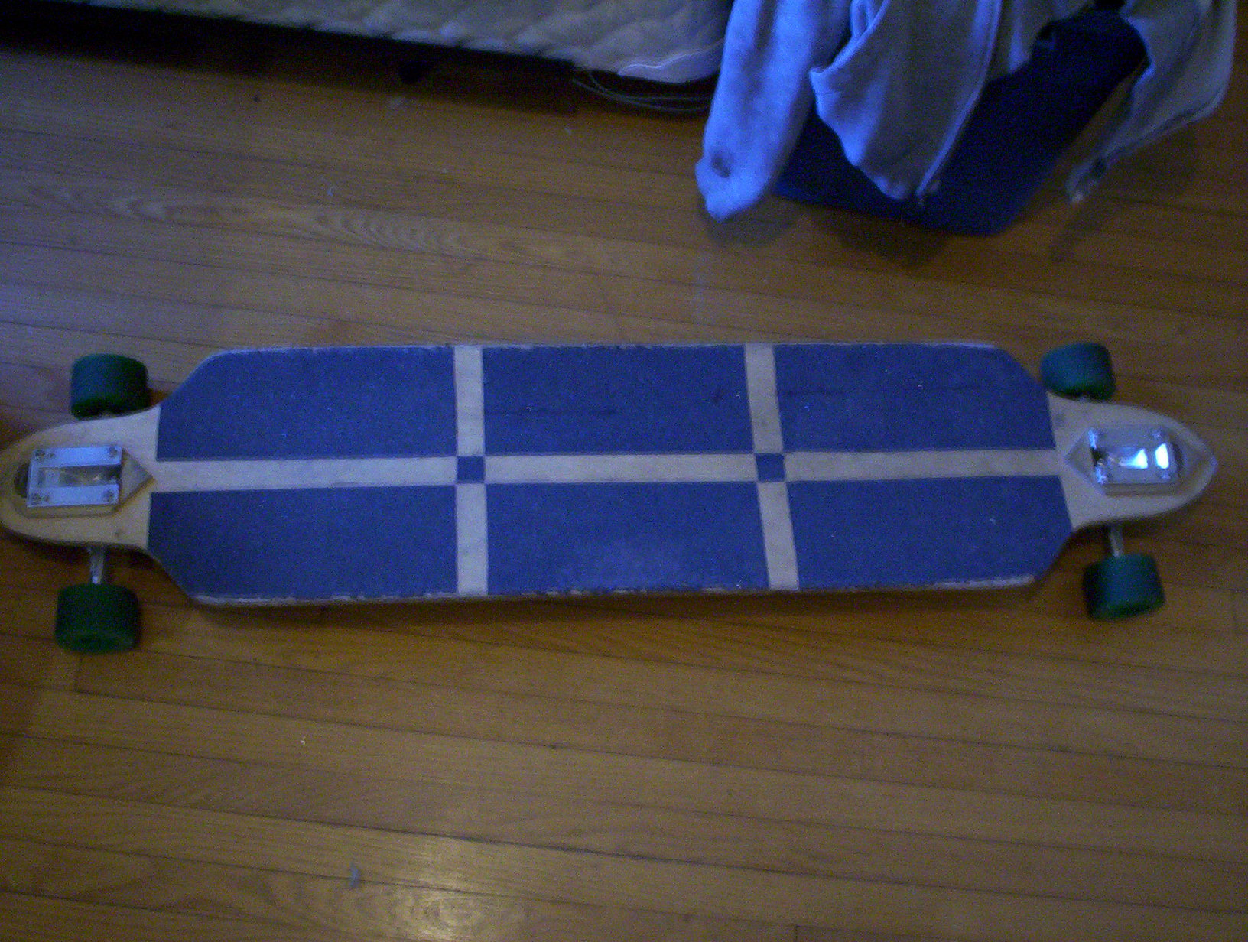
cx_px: 624
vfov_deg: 37.9
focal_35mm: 38
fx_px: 1373
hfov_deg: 48.9
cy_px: 471
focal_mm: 4.99
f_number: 4.5
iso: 200
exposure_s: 1/8
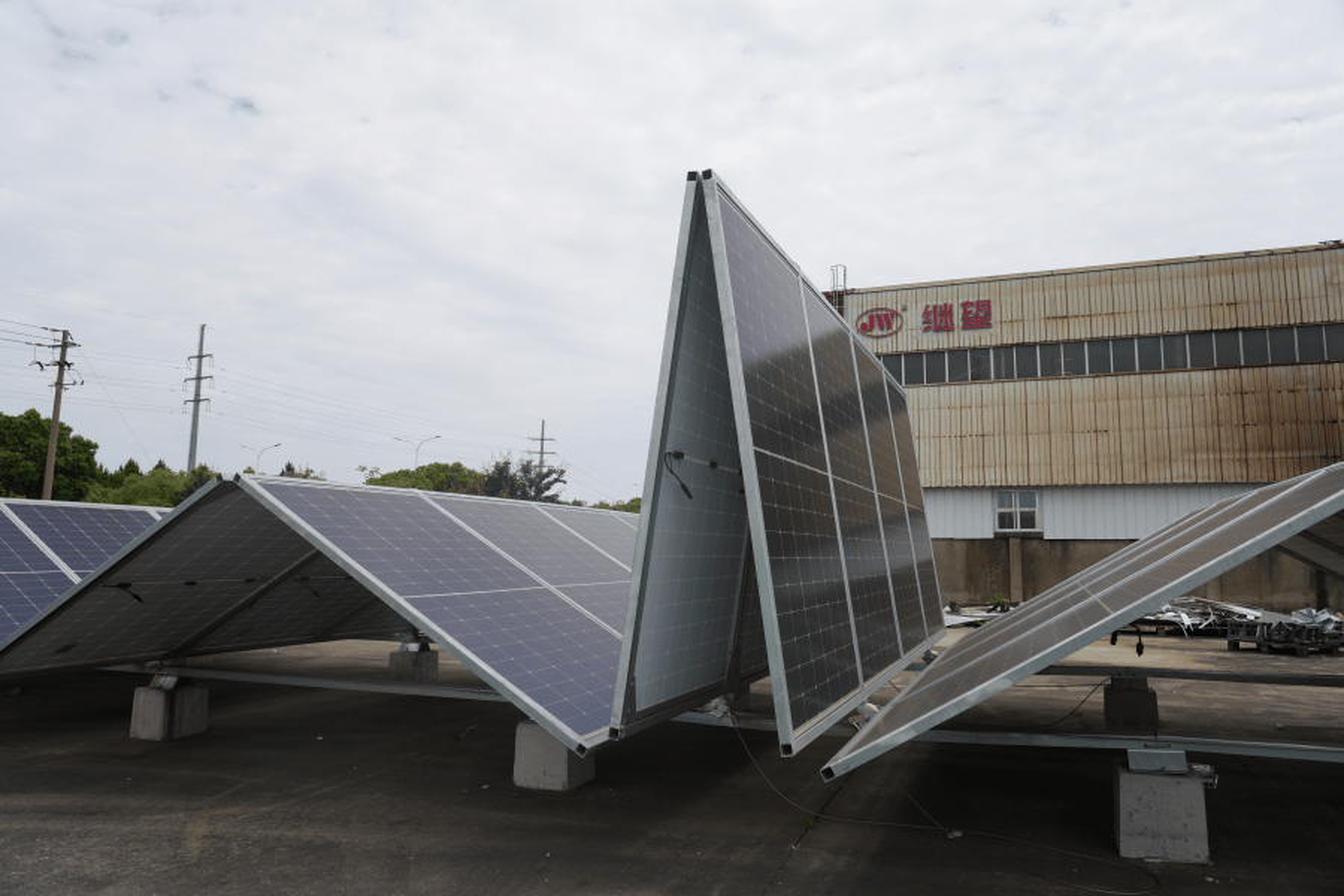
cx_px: 672
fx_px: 896
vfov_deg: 53.1
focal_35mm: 24
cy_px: 448
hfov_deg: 73.7
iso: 160
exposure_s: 1/400
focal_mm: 24
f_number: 9
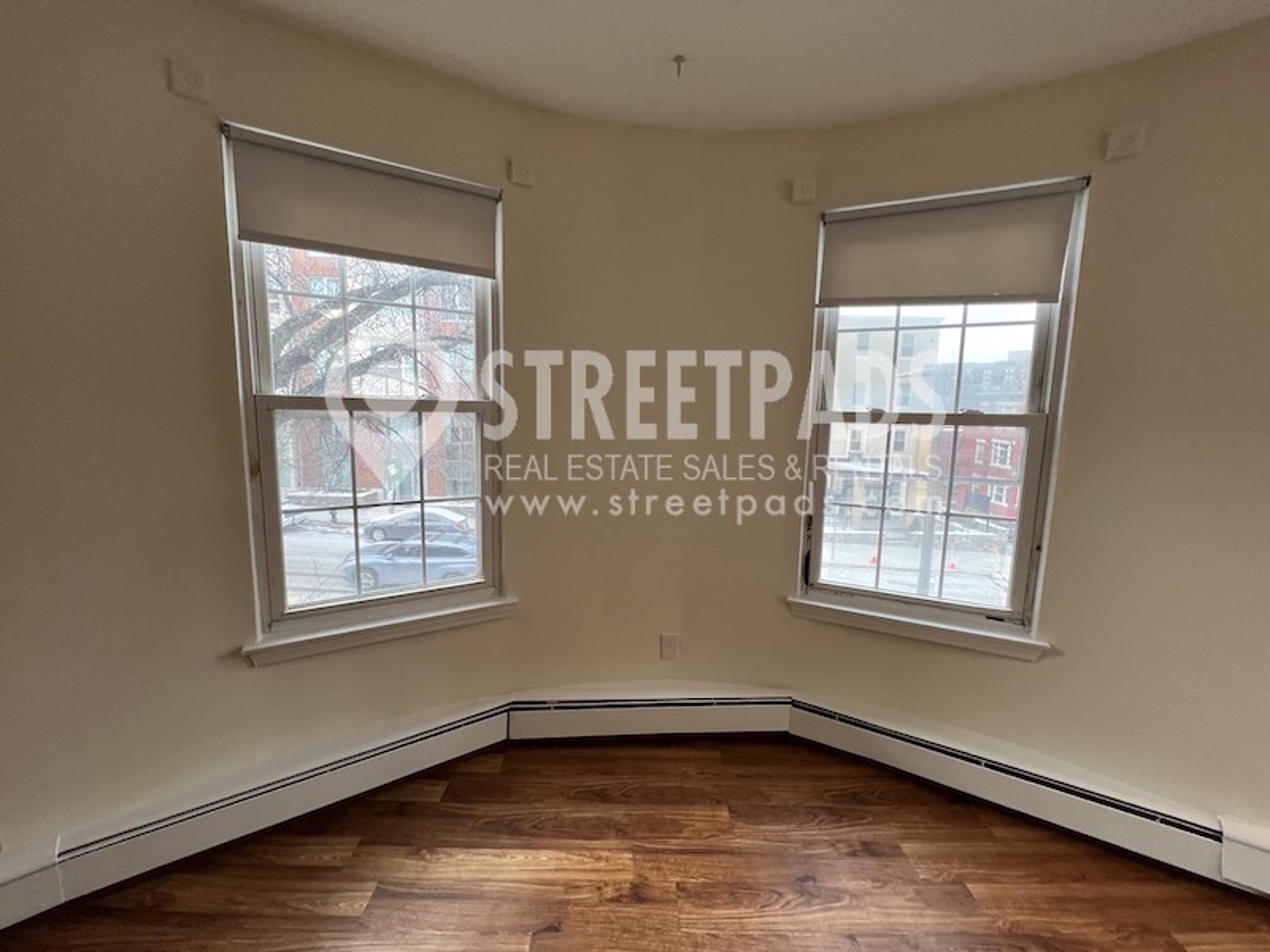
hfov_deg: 106.2
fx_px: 477
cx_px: 635
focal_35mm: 13
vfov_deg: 89.9
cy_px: 476
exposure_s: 1/120
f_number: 1.8
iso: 80
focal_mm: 1.57
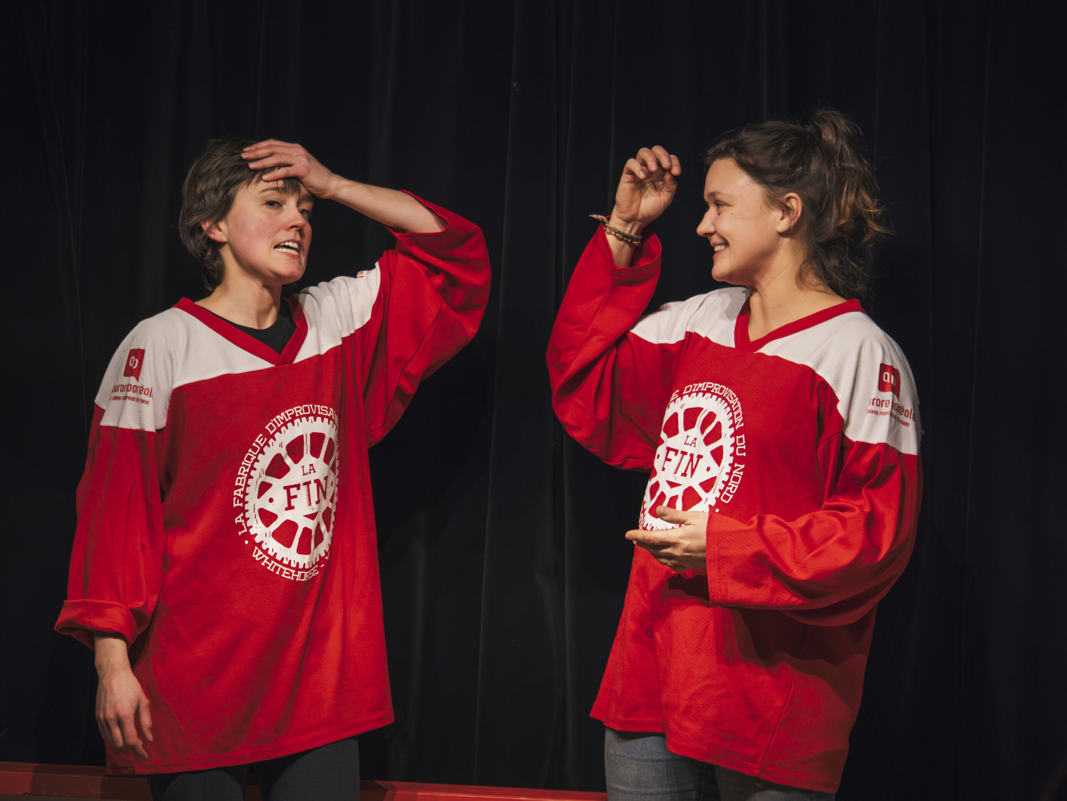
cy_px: 400
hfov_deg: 11.6
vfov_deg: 8.7
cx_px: 534
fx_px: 5242
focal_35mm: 170
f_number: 2.8
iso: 3200
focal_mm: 85
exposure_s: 1/320
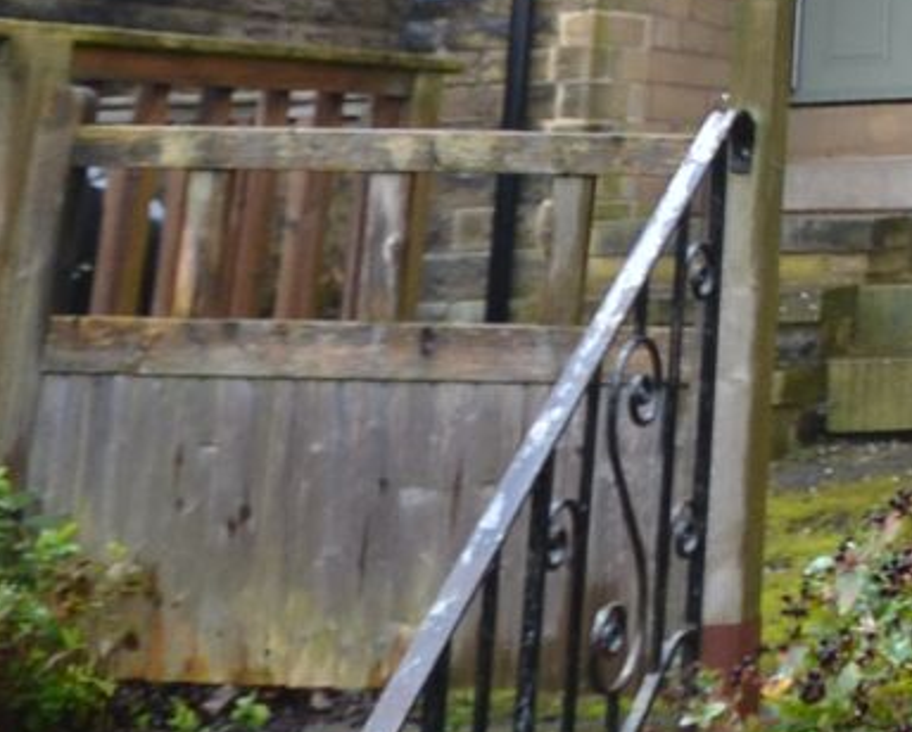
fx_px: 2026
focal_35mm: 75
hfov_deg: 19.7
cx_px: 1577
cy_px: -429
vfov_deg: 17.8
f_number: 4
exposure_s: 1/60
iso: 400
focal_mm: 10
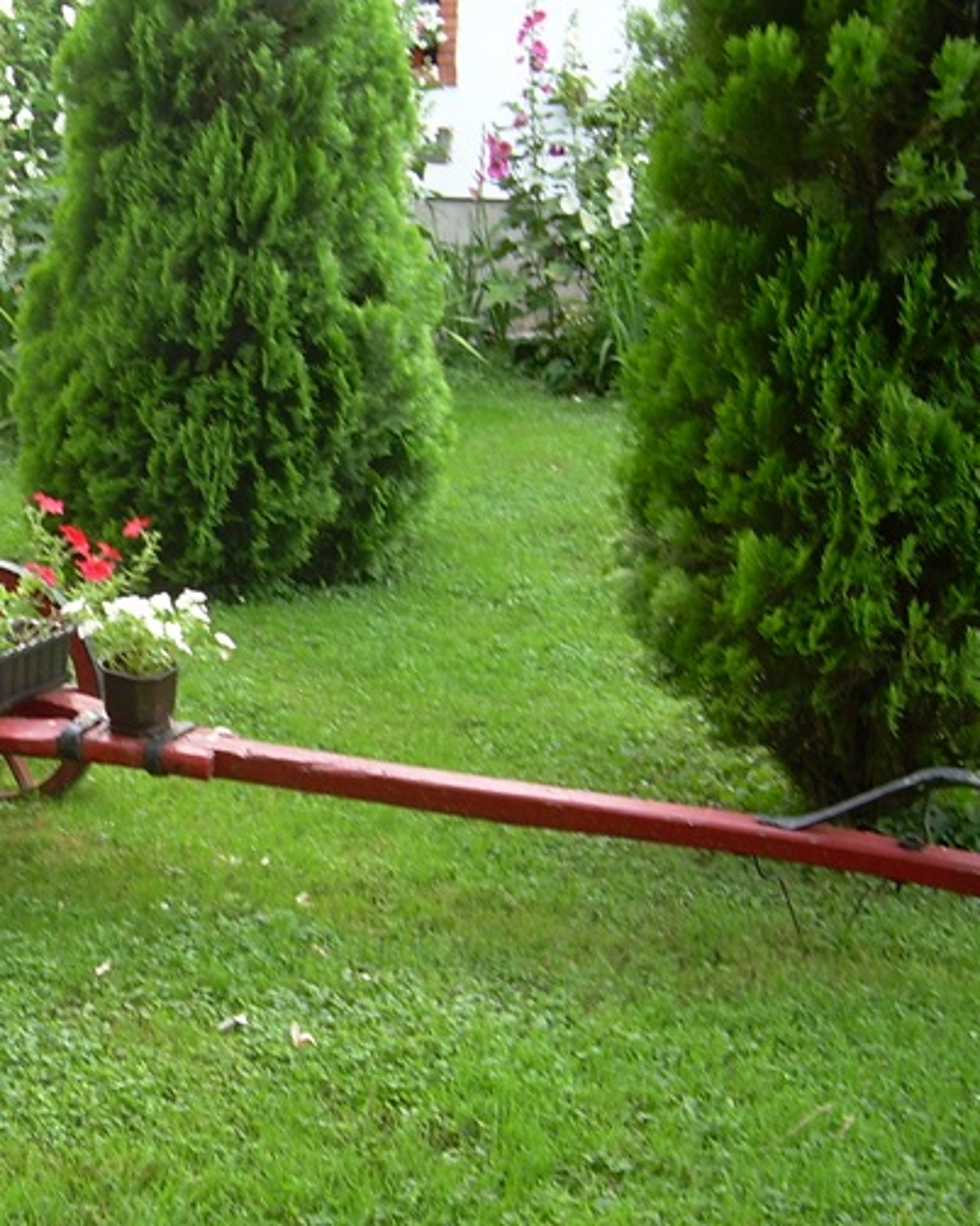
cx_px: 76
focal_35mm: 59
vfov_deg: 32.0
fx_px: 2140
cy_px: 653
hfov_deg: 24.9
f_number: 2.8
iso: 50
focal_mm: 6.3
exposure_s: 1/32.7
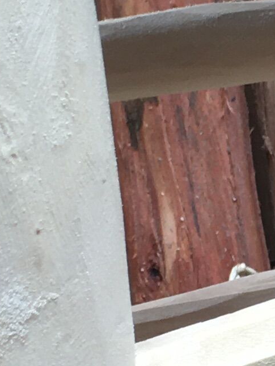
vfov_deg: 10.9
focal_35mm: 181
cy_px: 278
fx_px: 1916
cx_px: 369
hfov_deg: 8.1
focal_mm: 4.15
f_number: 2.2
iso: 32
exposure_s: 1/50
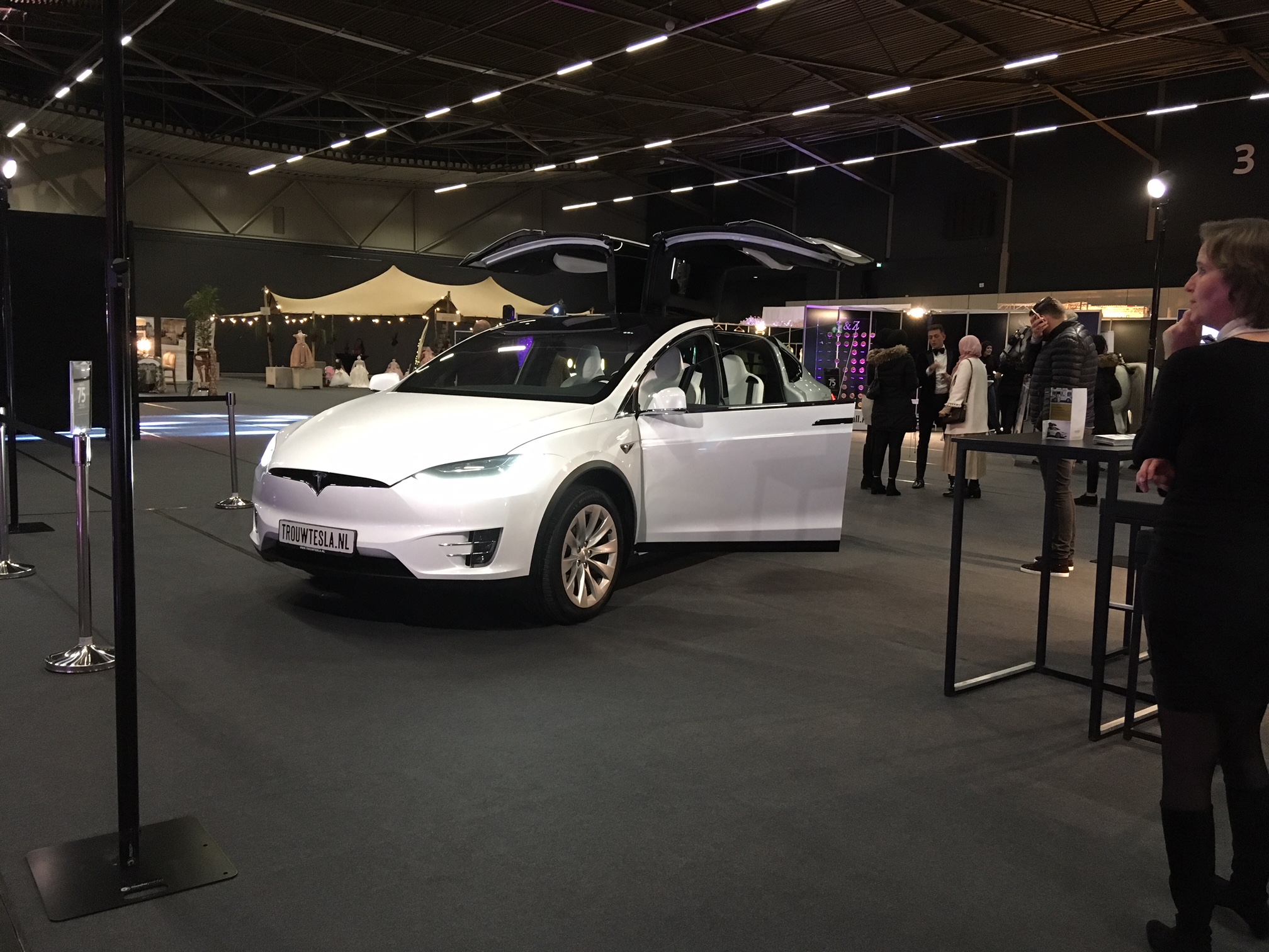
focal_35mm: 29
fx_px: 1063
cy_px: 476
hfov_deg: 61.7
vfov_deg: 48.2
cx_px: 634
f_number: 2.2
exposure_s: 1/17
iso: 200
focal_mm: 4.15
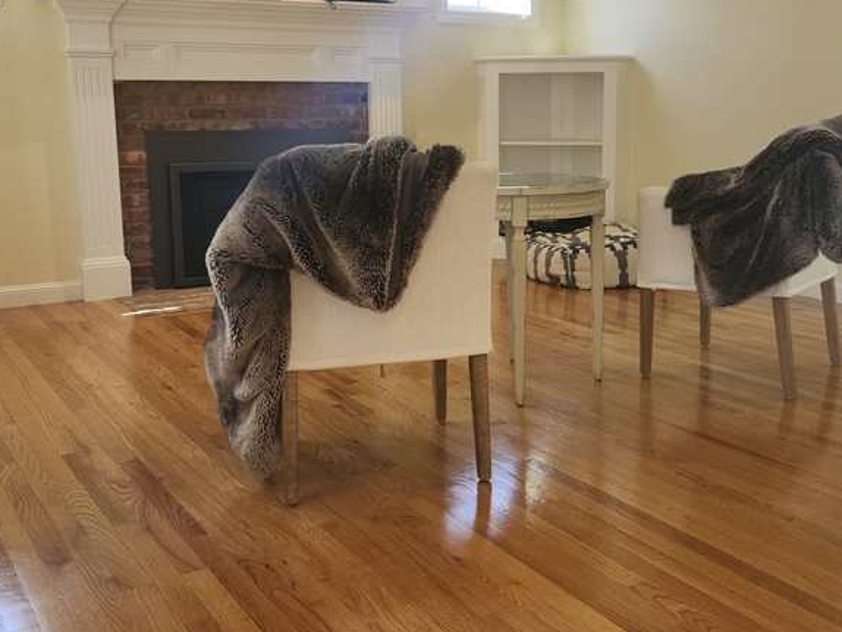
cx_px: 487
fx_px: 998
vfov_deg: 35.1
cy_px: 271
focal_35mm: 41
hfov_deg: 45.6
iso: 40
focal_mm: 5.54
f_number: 1.8
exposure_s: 1/60
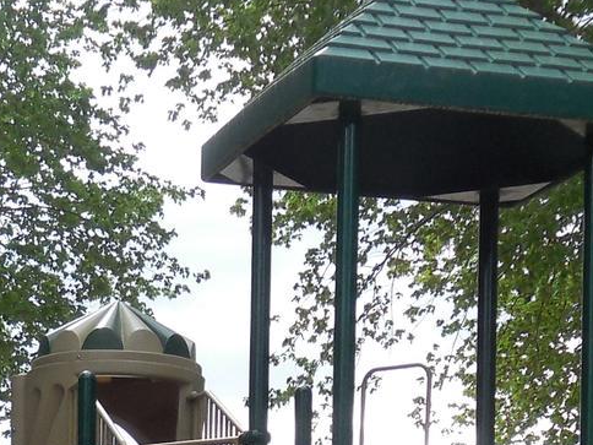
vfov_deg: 9.9
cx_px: 137
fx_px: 2467
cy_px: 733
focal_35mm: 144
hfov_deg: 13.7
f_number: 3.9
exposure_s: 1/400
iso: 125
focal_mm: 6
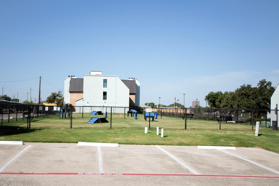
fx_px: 294
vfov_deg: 35.0
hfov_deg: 50.7
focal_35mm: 38
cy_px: 97
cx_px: 135
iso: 140
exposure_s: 1/2000
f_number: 4.5
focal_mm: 24
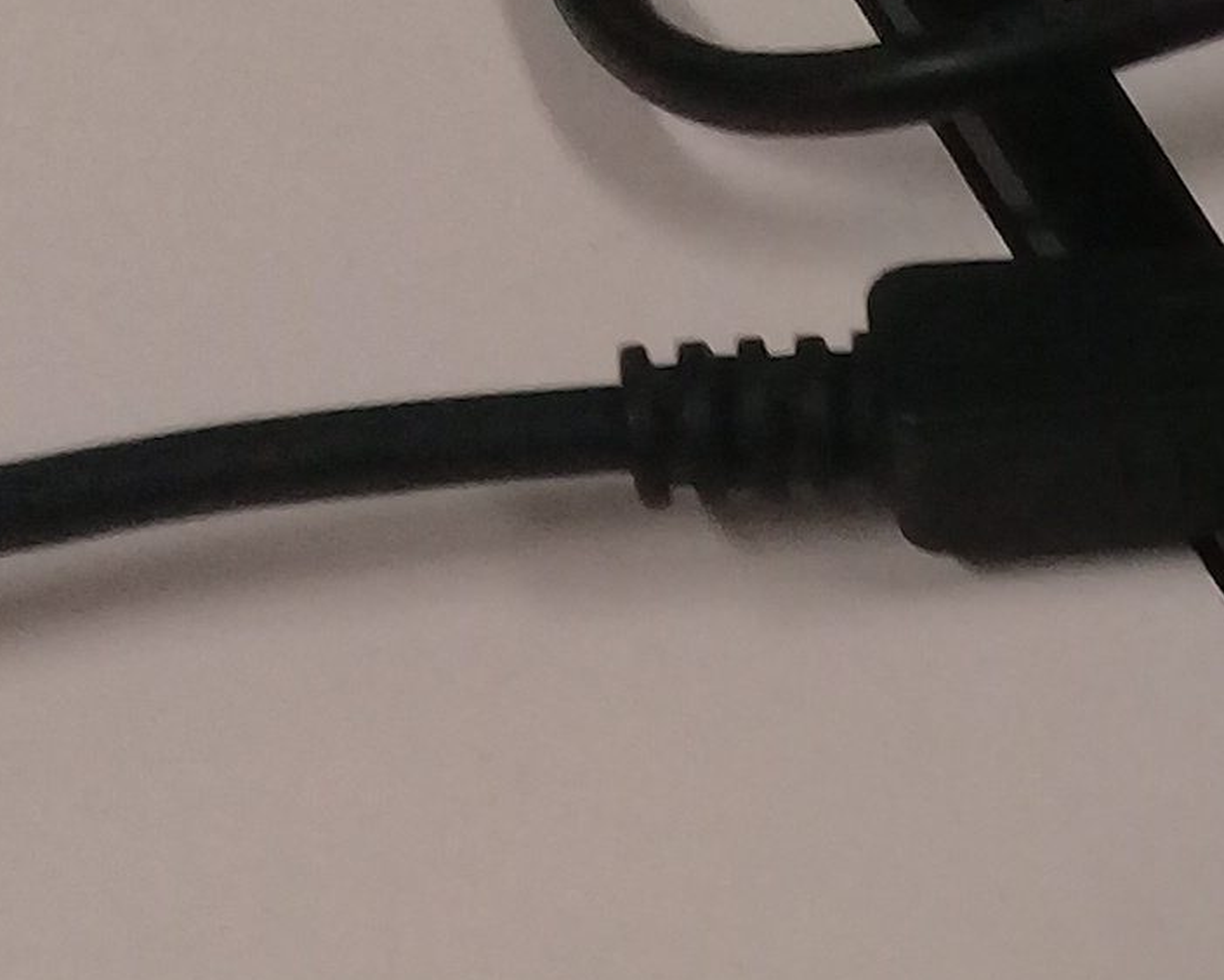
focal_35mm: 140
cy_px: 1904
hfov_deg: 12.3
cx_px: 2349
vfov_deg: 10.2
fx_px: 5072
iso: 80
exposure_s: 1/40
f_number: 2.2
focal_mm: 3.3
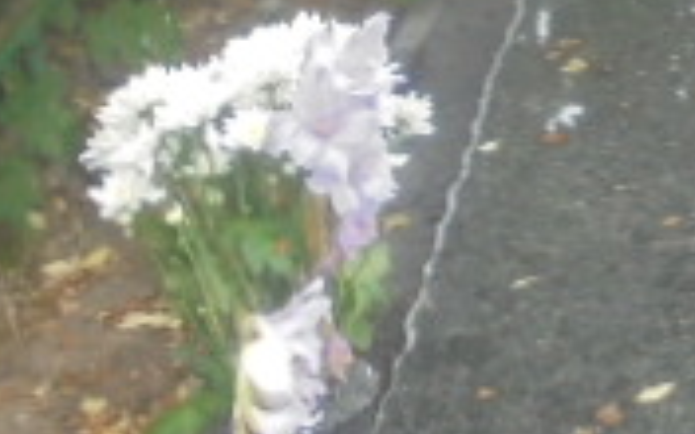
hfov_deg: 15.3
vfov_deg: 10.0
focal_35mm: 131
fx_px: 2481
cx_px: 885
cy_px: 103
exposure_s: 1/30
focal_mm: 6.1
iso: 400
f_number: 4
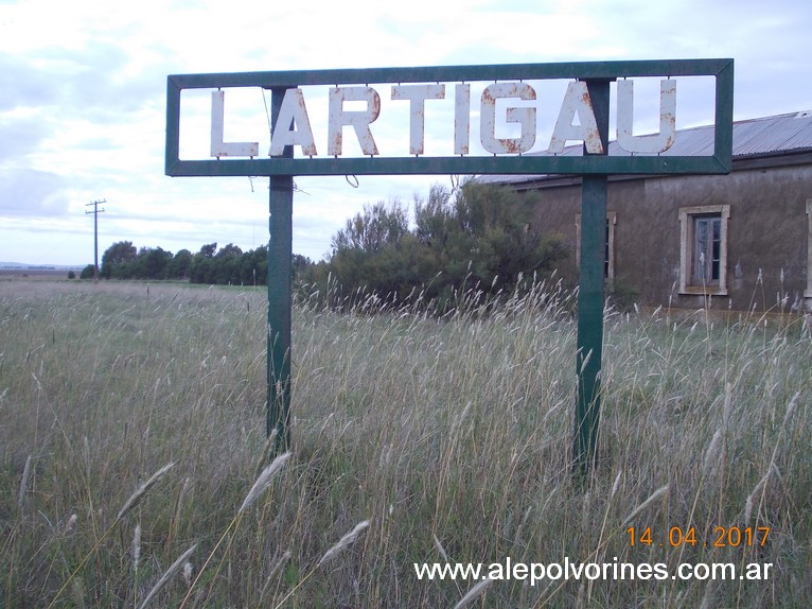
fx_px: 891
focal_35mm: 38
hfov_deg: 49.0
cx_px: 406
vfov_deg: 37.7
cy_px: 304
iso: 80
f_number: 6.2
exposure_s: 1/160
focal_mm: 5.3
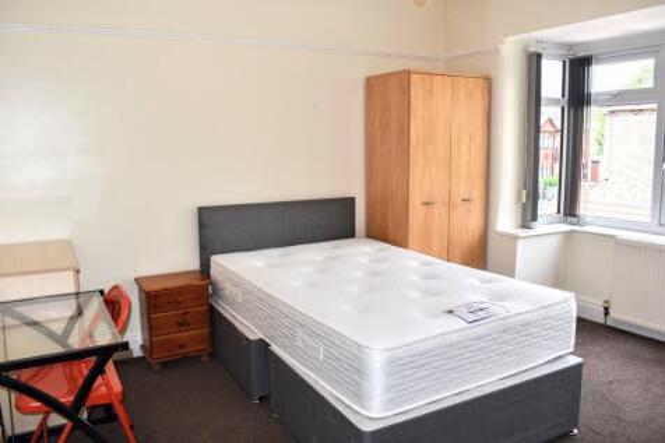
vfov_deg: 47.9
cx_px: 332
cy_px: 222
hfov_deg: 67.4
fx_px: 499
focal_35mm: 27
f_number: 5.6
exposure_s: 1/125
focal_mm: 18
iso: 250
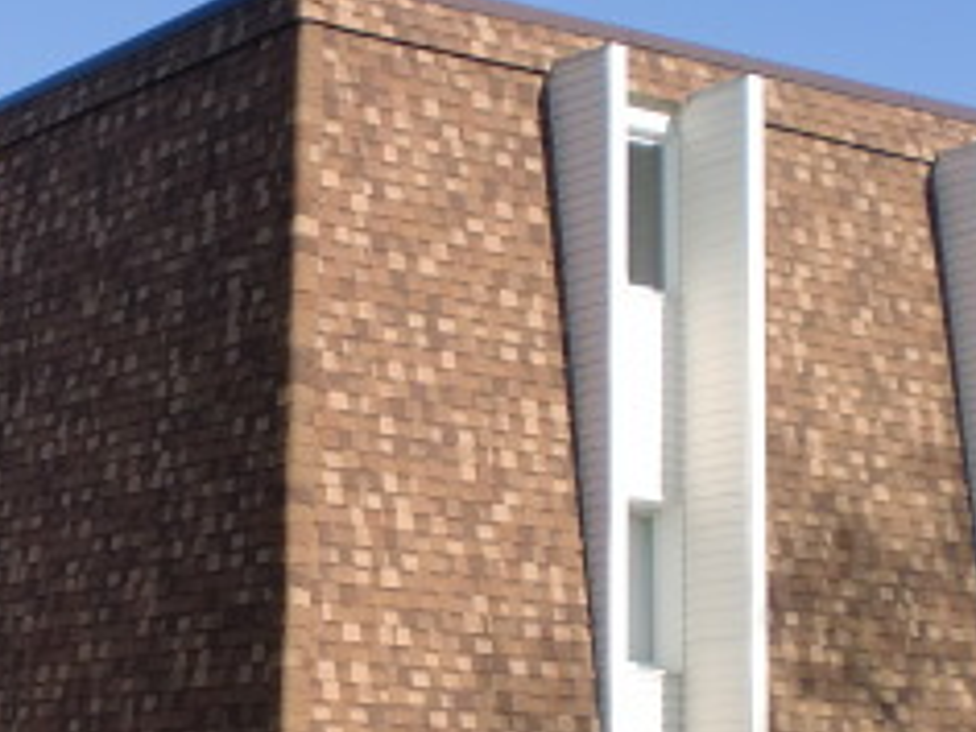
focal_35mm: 95
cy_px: 546
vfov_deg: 15.5
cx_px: 136
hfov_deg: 20.3
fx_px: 2679
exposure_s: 1/640
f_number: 3.1
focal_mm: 6.3
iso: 64
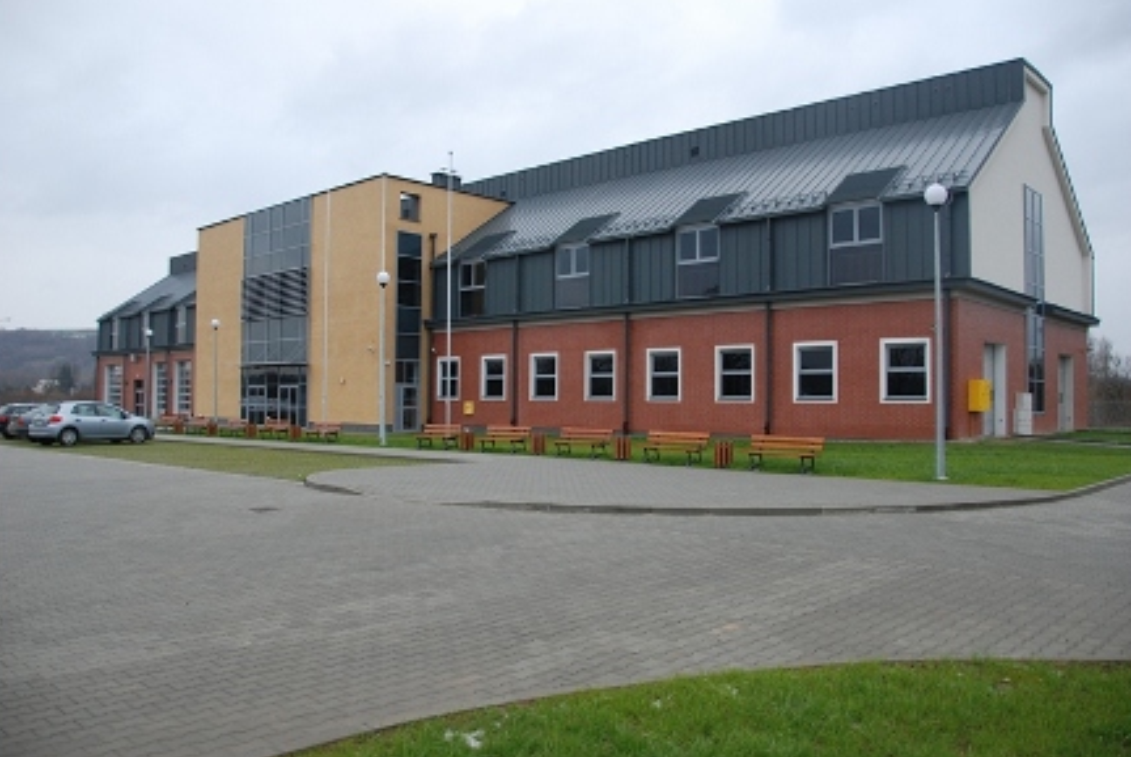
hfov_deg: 65.4
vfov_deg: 46.5
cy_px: 375
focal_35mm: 28
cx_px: 558
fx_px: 881
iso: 200
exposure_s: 1/40
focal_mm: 18
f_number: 3.5
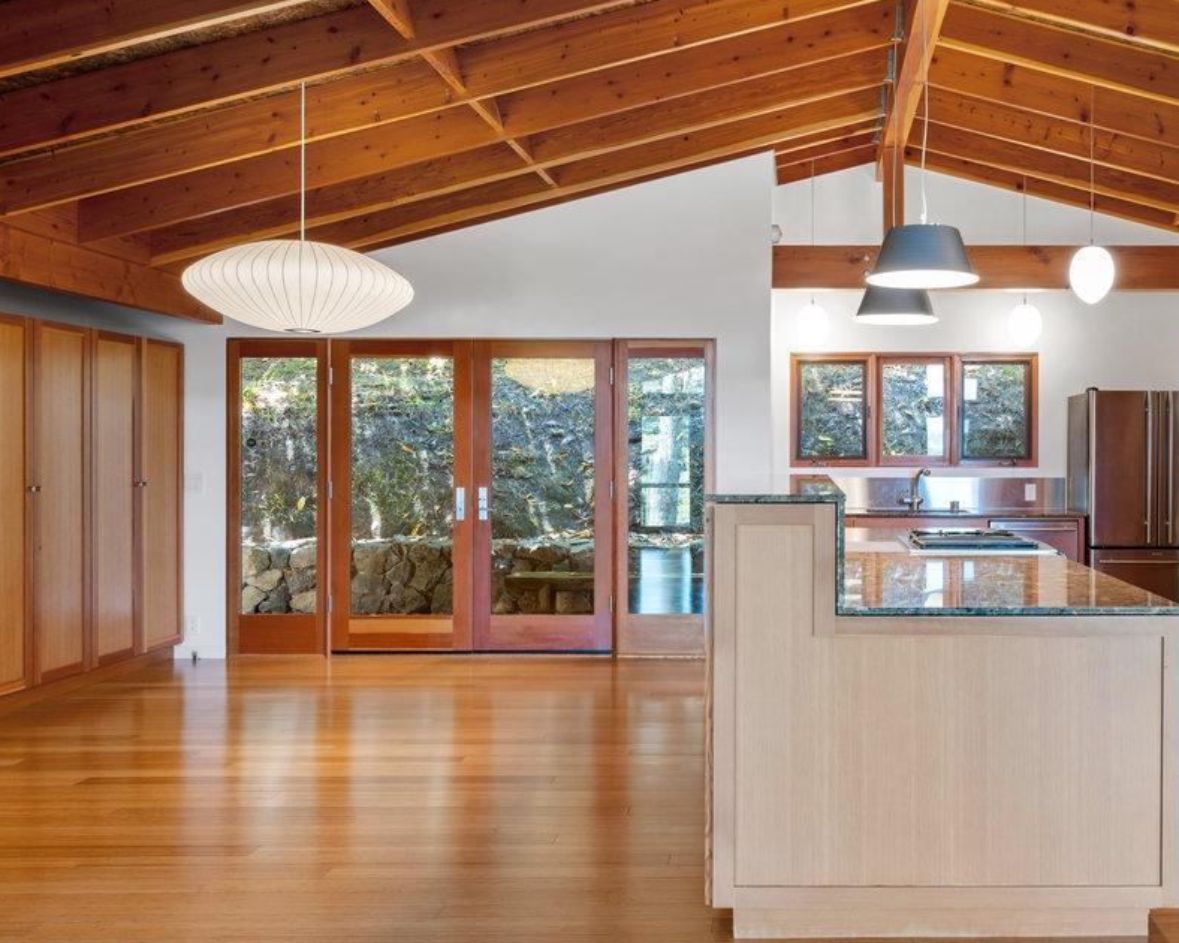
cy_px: 463
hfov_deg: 57.0
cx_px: 823
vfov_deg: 48.5
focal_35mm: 30
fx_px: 1047
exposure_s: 1/4
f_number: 11
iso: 400
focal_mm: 21
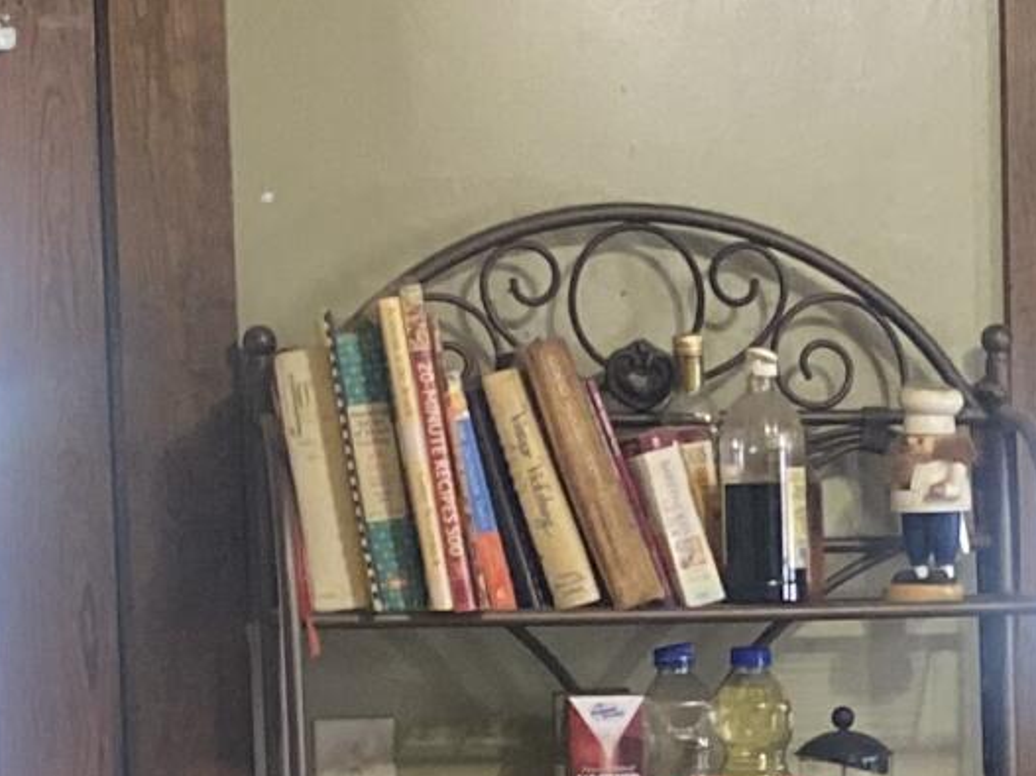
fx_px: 4428
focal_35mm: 148
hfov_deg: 13.2
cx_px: 977
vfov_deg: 9.8
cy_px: 1061
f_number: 1.8
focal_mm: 4.25
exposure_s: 1/40
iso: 400
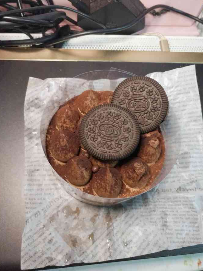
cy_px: 141
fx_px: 180
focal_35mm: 23
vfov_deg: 73.9
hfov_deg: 58.9
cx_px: 102
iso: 775
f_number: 2
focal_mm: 3.79
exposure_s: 1/14.3
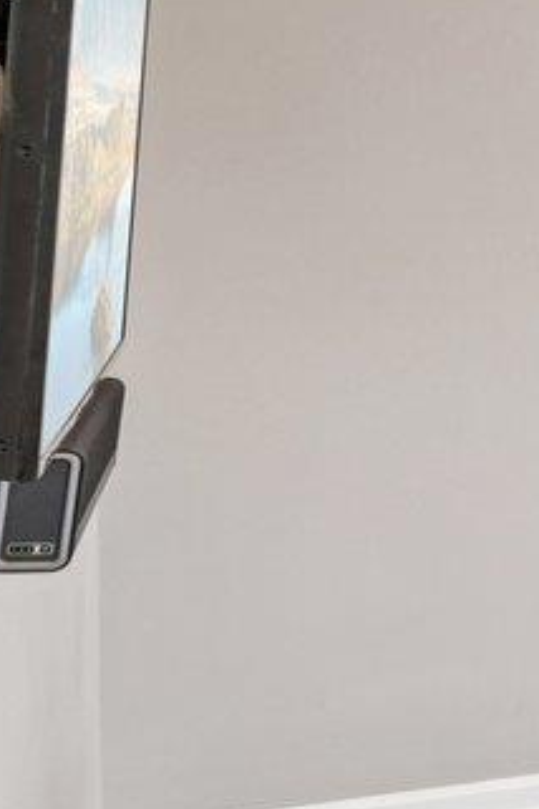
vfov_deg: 19.7
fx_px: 2291
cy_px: 117
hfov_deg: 7.6
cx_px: 2300
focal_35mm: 102
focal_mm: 16
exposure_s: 1/10
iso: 400
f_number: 8
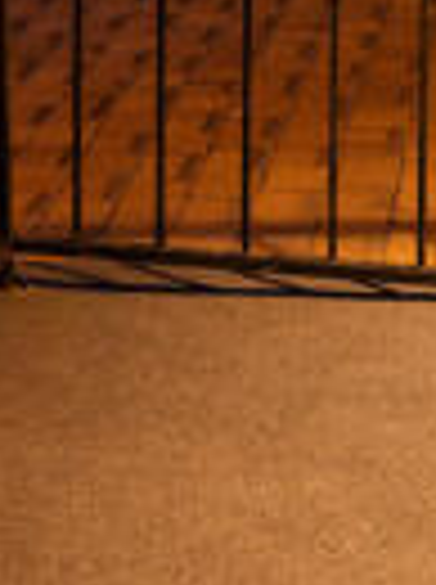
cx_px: 135
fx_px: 1921
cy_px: -502
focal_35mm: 114
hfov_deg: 12.9
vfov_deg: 14.8
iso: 64
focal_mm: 15
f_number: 10
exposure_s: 30
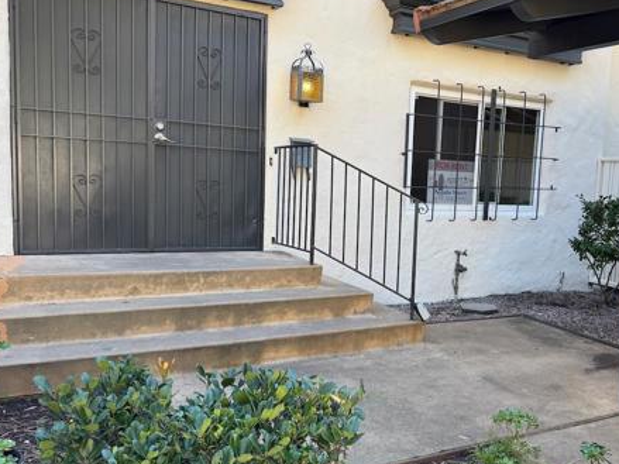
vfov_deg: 40.7
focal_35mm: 35
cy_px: 248
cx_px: 409
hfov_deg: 51.7
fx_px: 626
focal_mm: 6.76
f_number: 1.78
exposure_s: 1/170
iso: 64
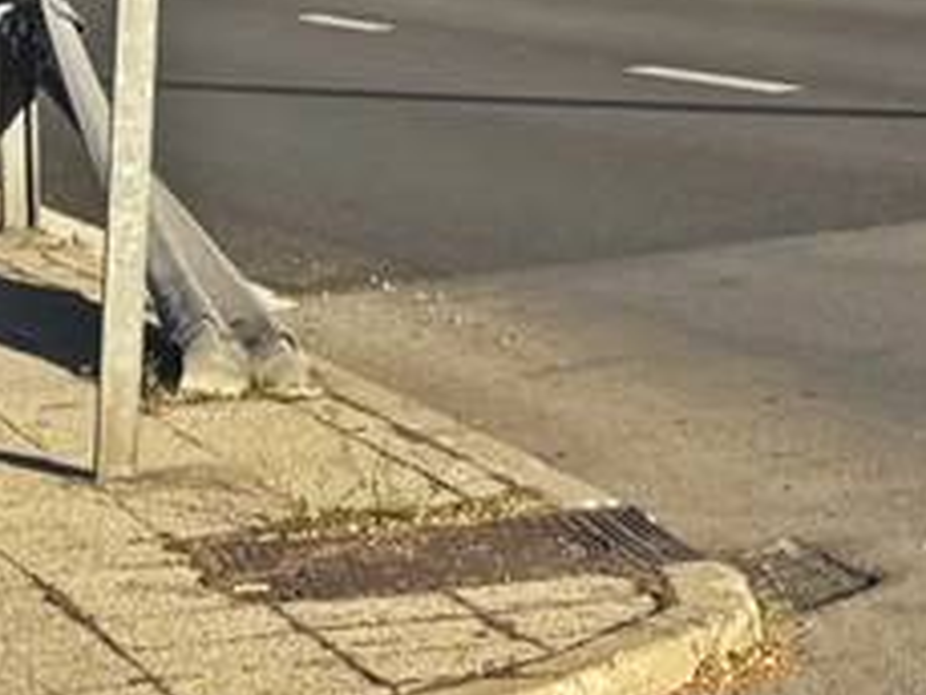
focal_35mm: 157
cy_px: -927
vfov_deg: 8.7
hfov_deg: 11.2
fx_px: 4202
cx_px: 1973
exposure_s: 1/3597
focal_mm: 6.76
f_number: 1.78
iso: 80
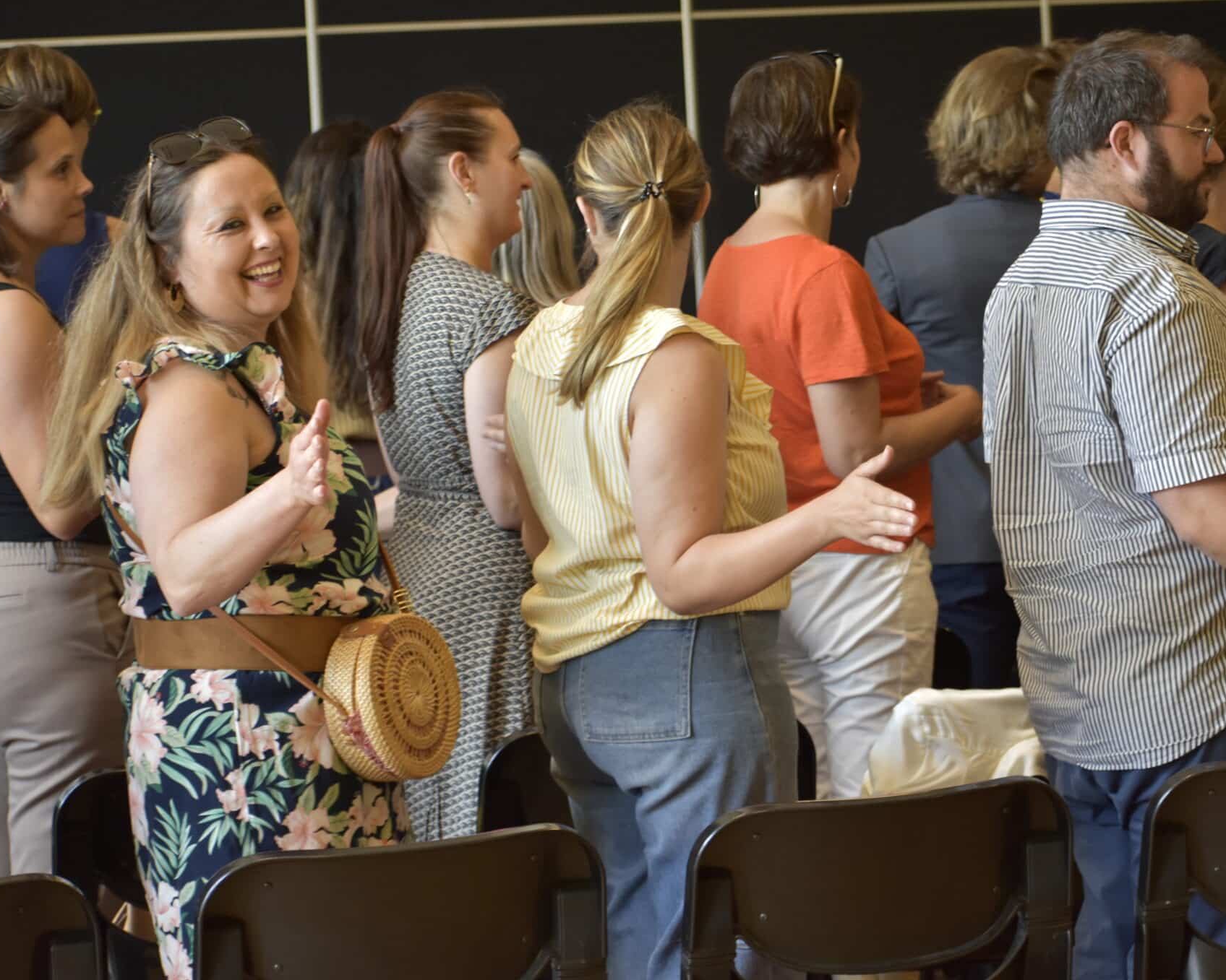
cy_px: 491
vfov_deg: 13.0
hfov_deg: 16.2
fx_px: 4318
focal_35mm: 119
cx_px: 665
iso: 400
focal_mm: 70
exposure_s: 1/80
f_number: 4.5
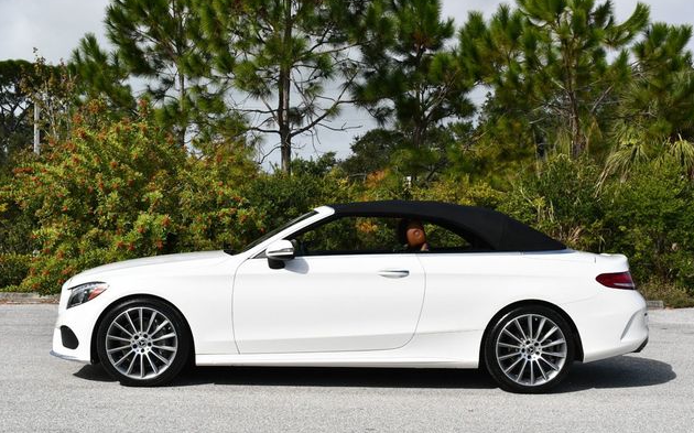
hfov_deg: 36.3
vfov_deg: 23.1
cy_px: 204
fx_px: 1059
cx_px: 349
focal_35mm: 56
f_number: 9
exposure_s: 1/320
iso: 100
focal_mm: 27
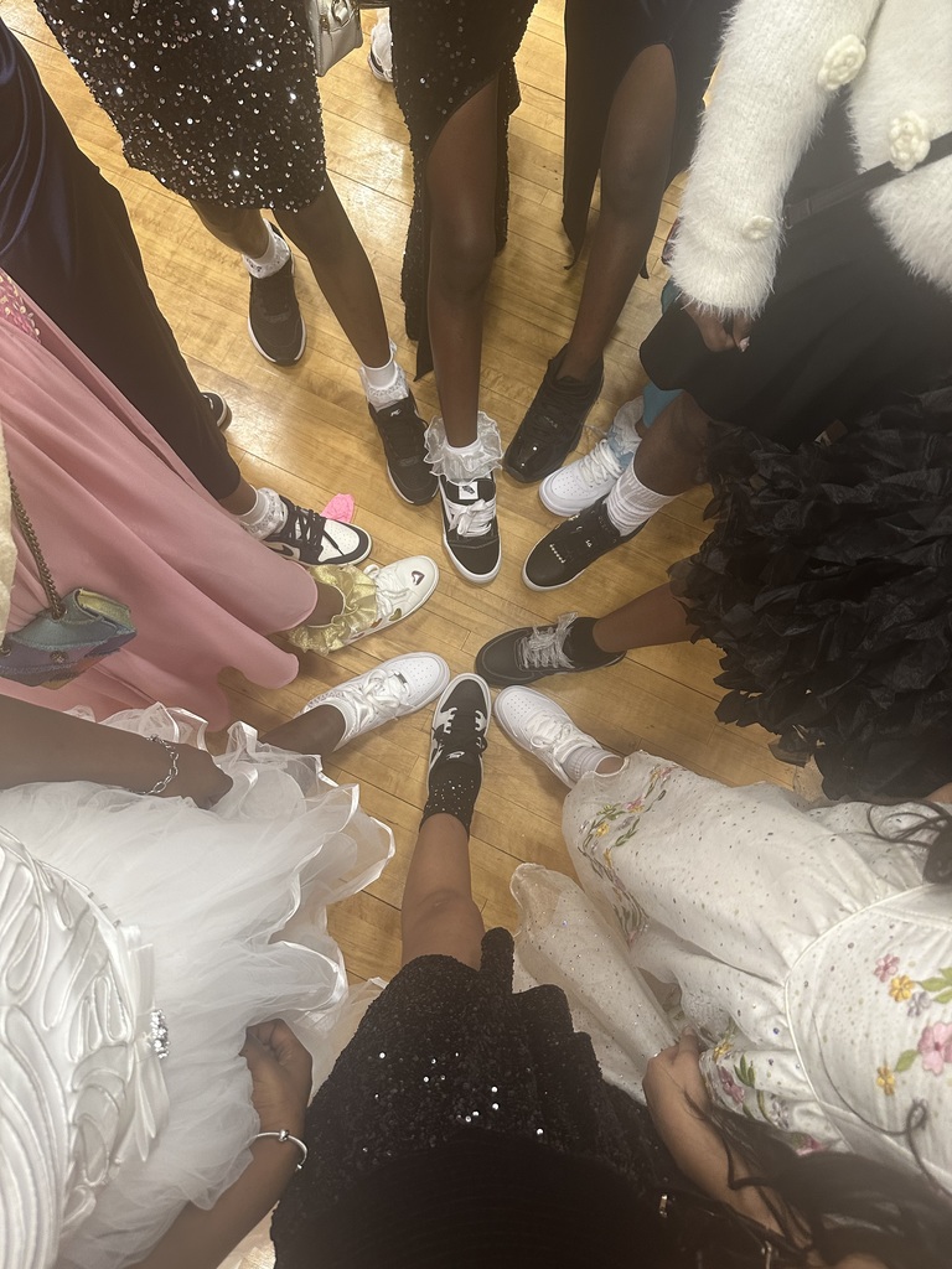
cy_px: 634
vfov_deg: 71.6
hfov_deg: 56.8
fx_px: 880
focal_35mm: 24
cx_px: 476
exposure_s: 1/60
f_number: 1.78
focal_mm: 6.86
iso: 250
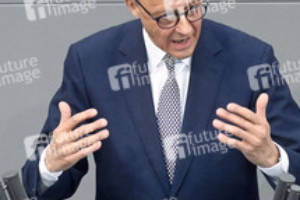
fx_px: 8735
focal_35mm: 1049
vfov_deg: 1.3
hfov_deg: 2.0
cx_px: 163
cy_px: 109
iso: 10000
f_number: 5.6
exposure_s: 1/400
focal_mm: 500
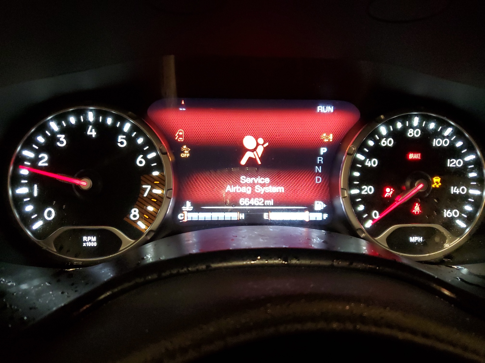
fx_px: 364
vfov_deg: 53.1
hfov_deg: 67.3
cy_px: 182
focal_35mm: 26
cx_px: 242
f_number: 1.5
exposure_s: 1/40
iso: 330
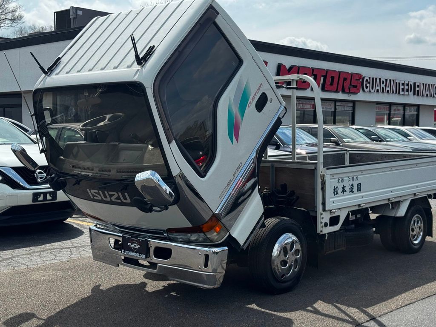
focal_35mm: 48
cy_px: 164
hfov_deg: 39.7
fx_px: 605
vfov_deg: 30.3
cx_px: 218
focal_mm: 6.76
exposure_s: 1/4049
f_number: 1.78
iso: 64
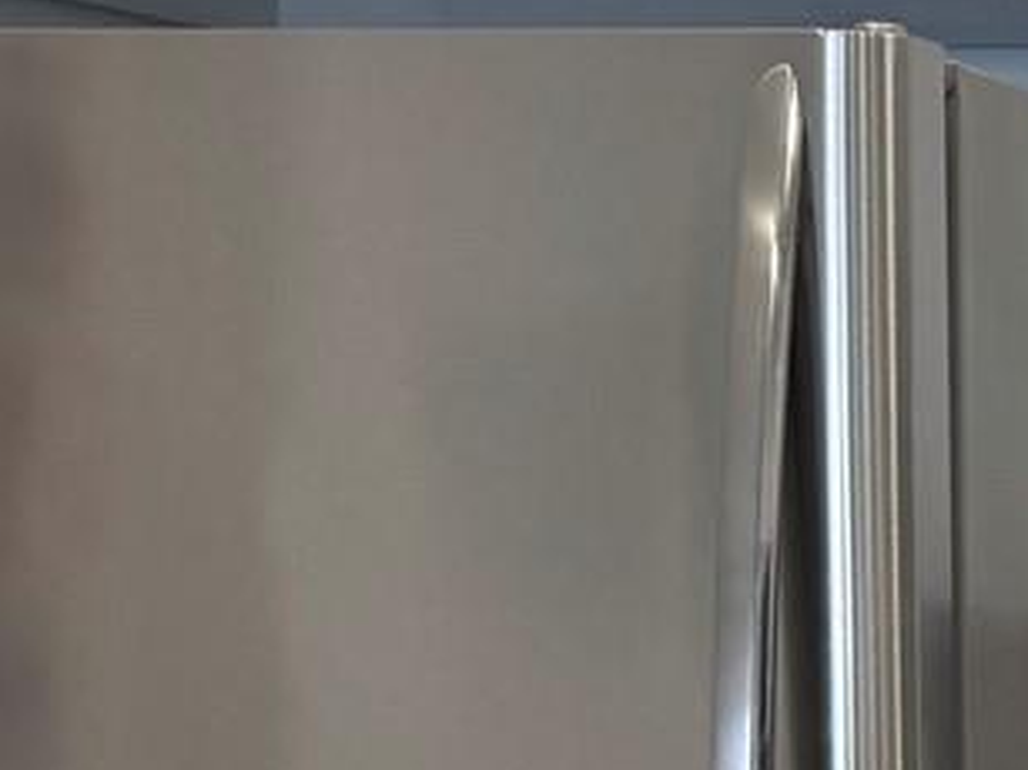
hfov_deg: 12.6
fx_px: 3711
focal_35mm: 125
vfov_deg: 11.7
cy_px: 867
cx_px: 2408
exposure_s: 1/120
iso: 125
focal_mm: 6.76
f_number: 1.78
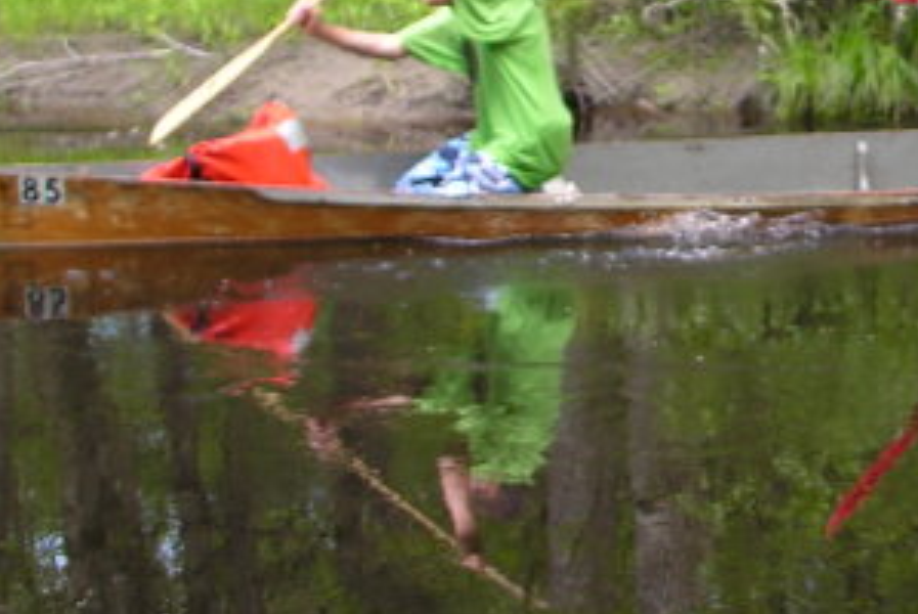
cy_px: 236
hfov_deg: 18.7
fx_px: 2731
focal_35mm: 107
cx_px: 878
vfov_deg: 12.8
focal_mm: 8.9
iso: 50
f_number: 2.8
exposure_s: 1/125
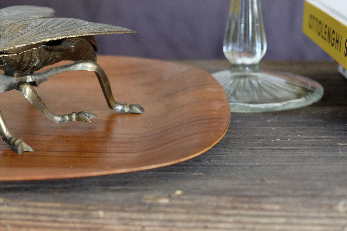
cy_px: 64
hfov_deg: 21.1
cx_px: 90
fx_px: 925
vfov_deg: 14.2
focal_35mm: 96
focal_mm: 40.7
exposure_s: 1/60
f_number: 4
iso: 2500
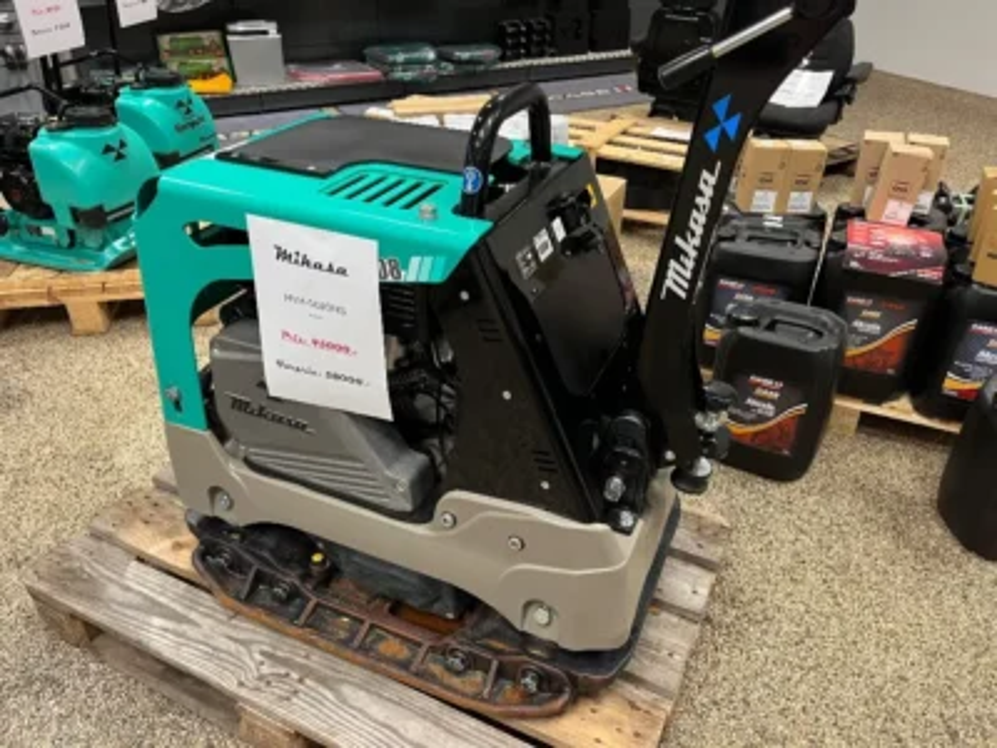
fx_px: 749
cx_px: 498
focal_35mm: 26
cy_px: 374
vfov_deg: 53.1
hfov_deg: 67.3
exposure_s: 1/50
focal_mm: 5.1
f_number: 1.6
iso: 200
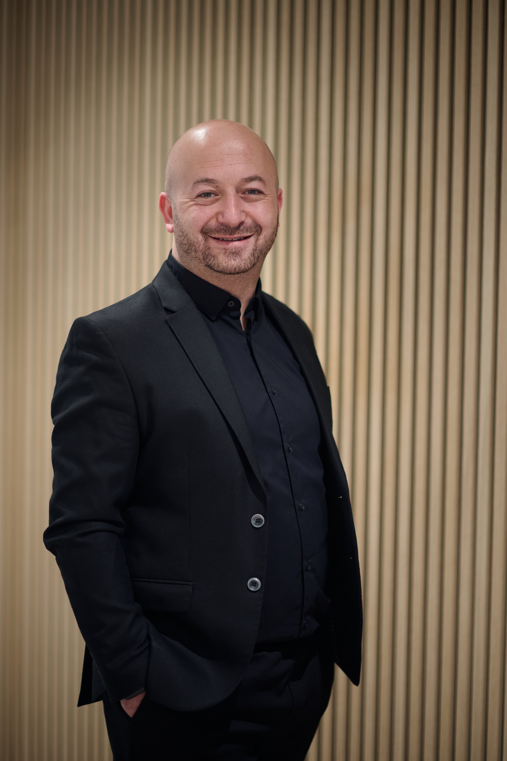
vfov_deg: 23.9
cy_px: 380
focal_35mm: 85
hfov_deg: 16.1
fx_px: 1798
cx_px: 254
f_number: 1.4
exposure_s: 1/400
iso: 1000
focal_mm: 85
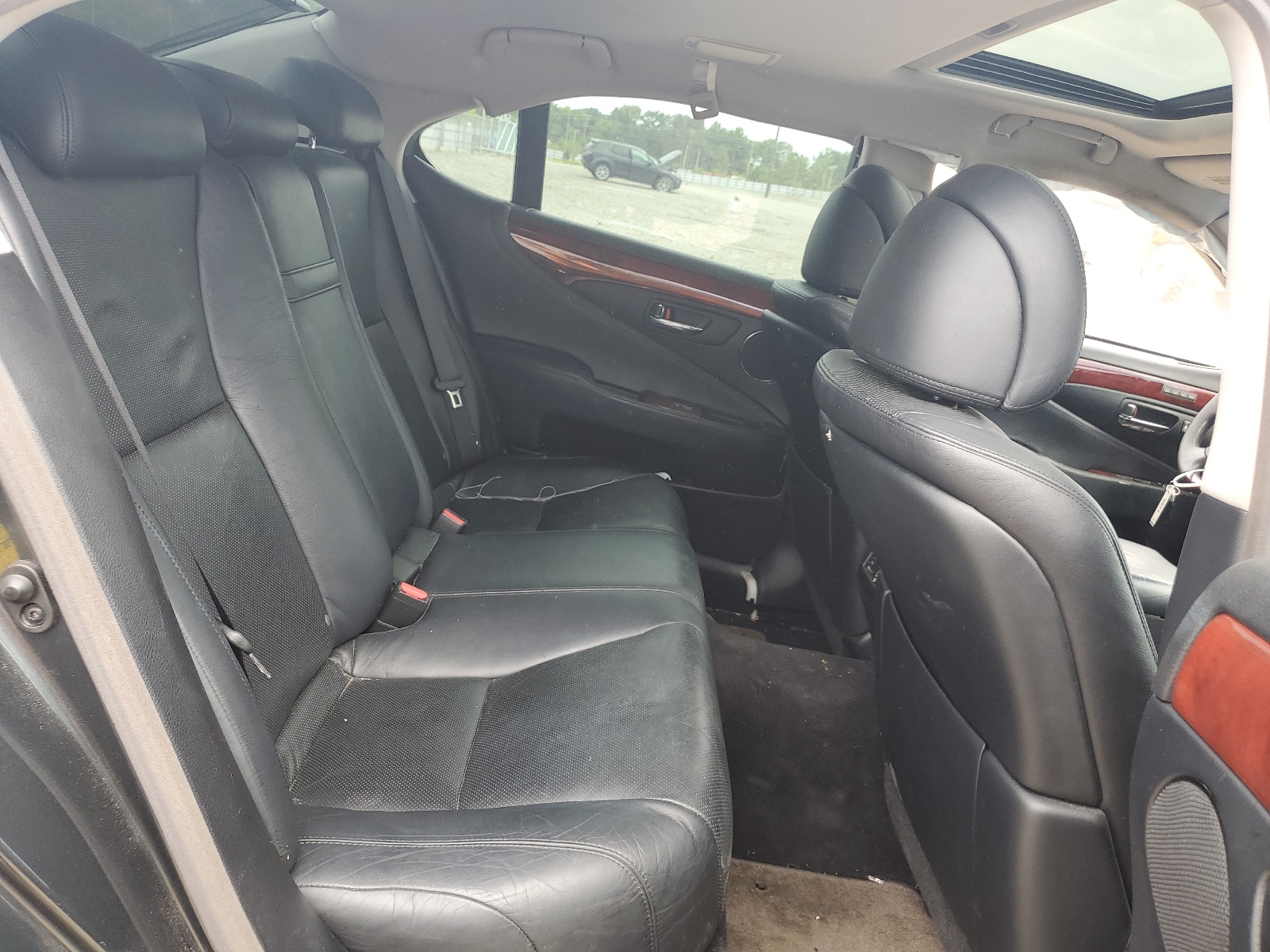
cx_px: 635
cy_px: 476
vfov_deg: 53.1
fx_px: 954
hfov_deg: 67.3
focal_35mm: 26
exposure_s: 1/167
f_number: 1.5
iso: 50
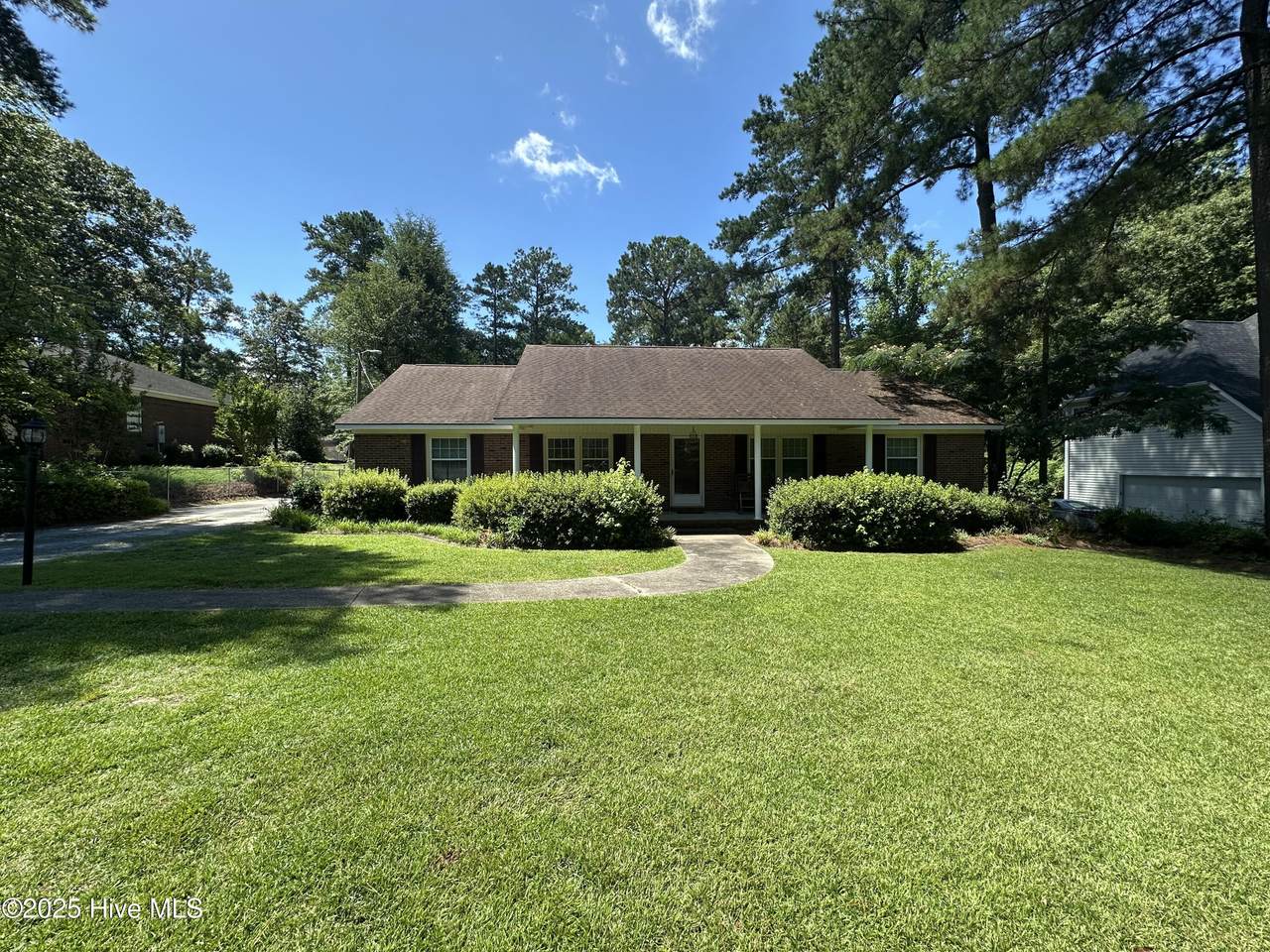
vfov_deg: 85.7
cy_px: 476
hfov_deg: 102.1
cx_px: 635
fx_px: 514
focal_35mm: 14
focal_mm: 2.22
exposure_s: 1/725
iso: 40
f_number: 2.2
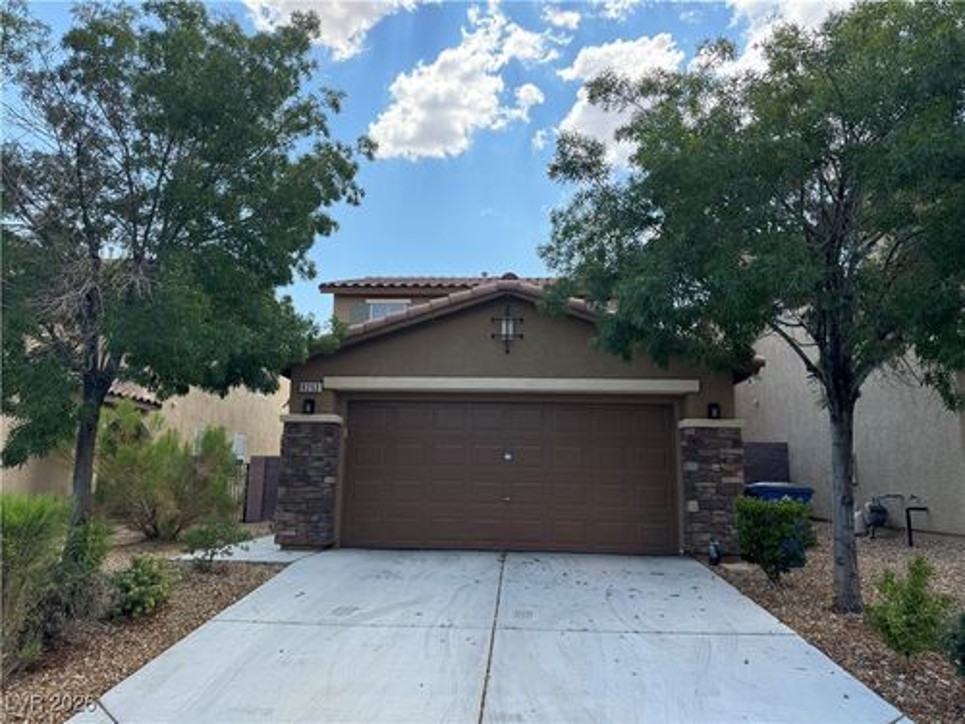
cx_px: 482
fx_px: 669
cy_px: 362
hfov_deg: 71.6
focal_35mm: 24
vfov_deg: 56.8
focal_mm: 6.76
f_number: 1.78
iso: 80
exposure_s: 1/1311
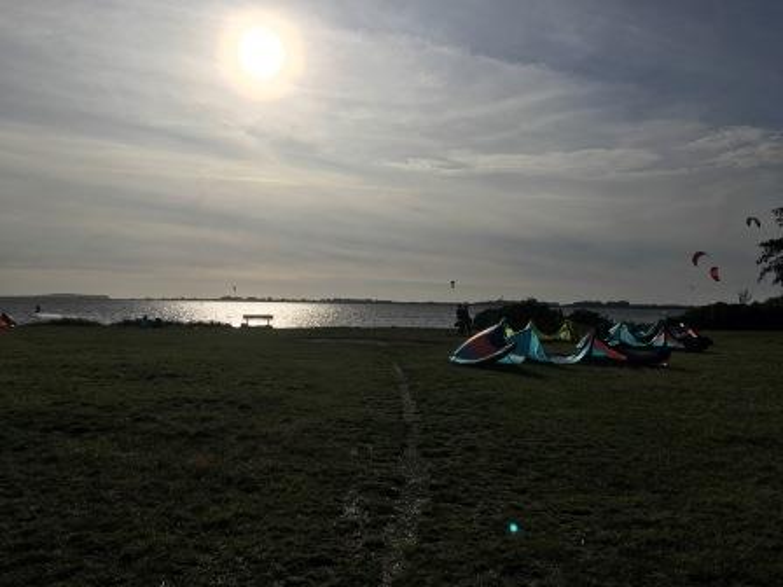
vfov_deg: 48.2
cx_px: 392
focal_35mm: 29
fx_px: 656
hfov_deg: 61.7
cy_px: 294
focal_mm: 4.15
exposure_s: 1/9615
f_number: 2.2
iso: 25
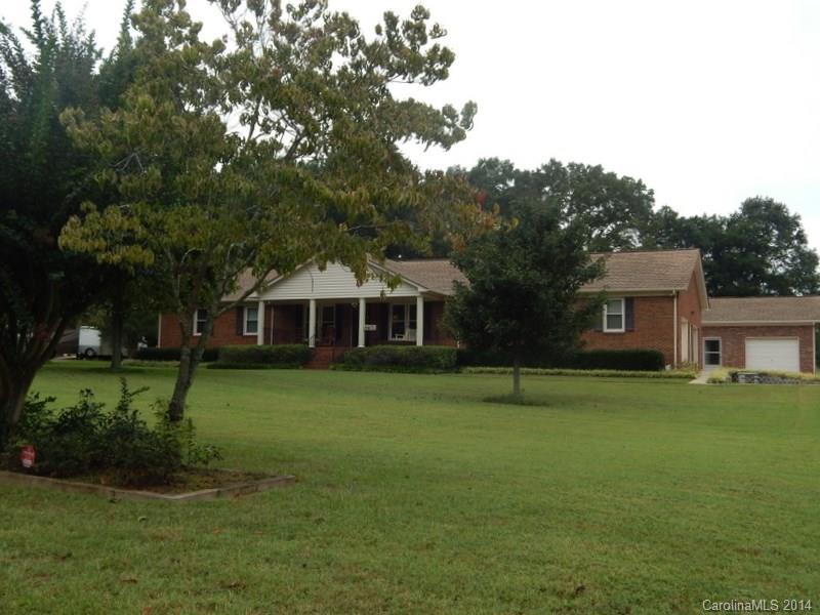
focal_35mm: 38
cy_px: 308
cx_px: 410
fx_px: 900
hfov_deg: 49.0
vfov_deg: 37.7
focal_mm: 6.8
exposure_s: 1/200
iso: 125
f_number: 3.4
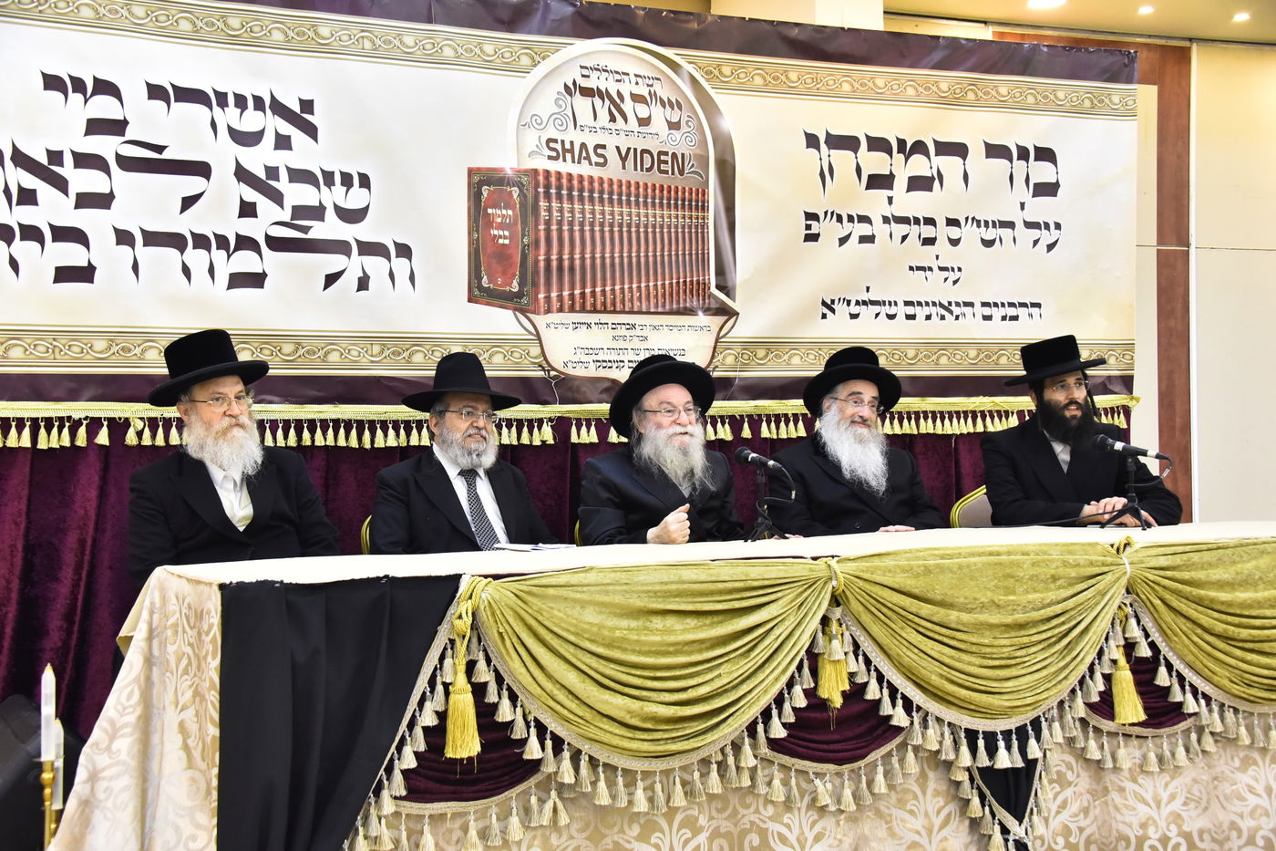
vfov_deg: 28.1
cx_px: 638
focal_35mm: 48
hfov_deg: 41.1
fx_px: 1701
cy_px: 426
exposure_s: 1/125
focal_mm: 48
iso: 3200
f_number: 5.6
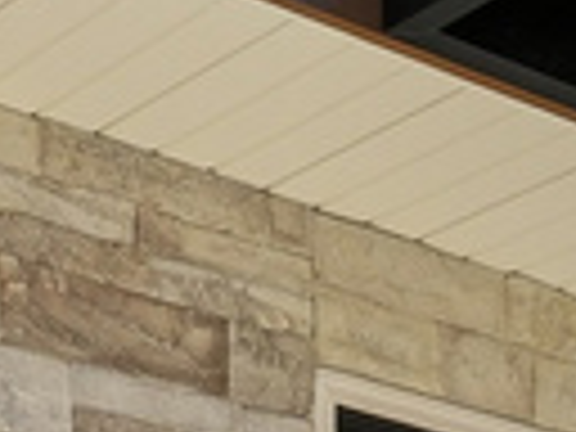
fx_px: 2627
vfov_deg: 8.0
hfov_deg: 12.4
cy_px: 1303
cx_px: 522
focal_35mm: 158
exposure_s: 1/4000
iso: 250
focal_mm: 20.5
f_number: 10
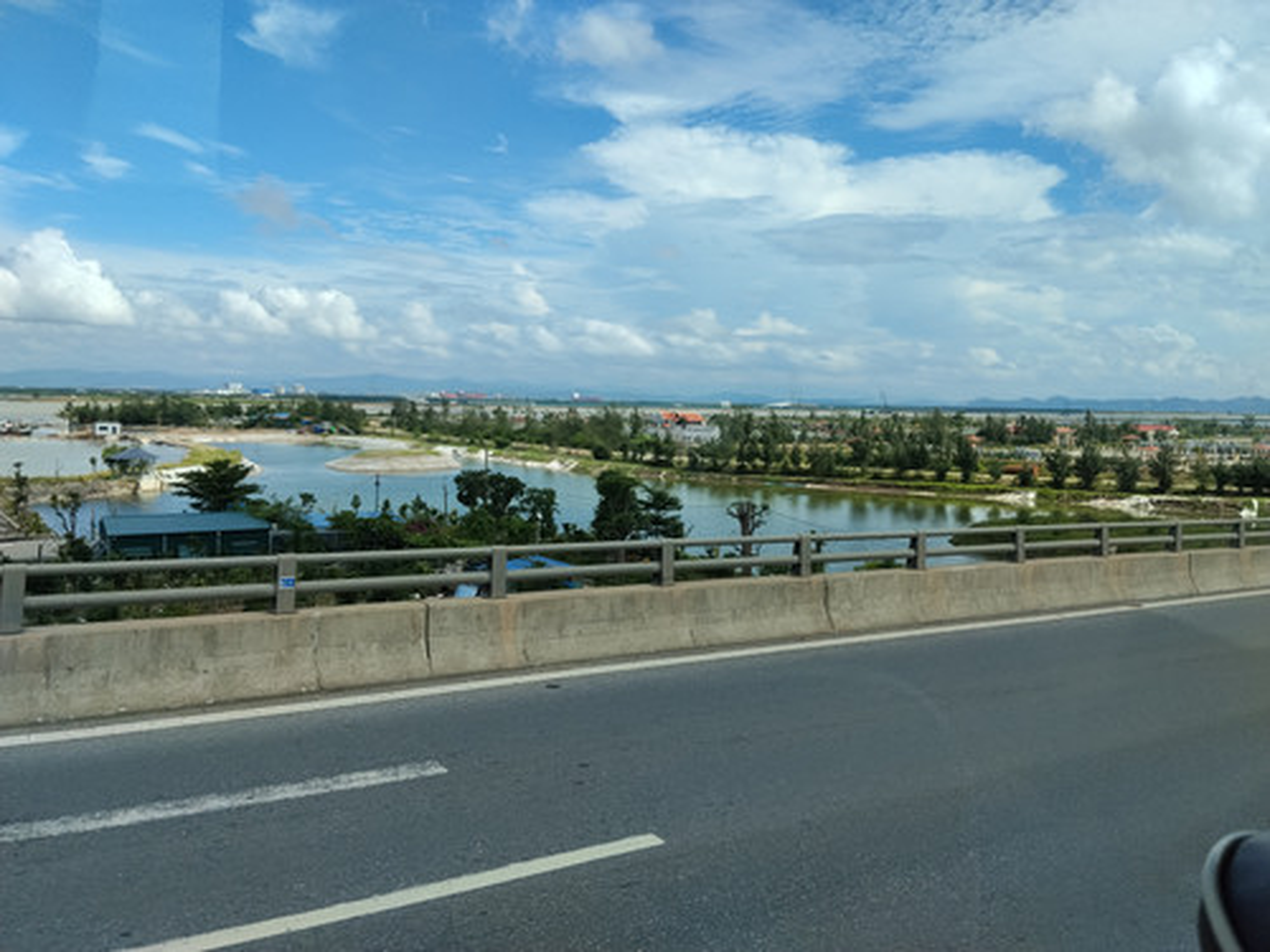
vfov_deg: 48.2
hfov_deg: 61.7
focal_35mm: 29
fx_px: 1064
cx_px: 635
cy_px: 476
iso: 50
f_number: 1.8
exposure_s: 1/1576
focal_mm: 4.22
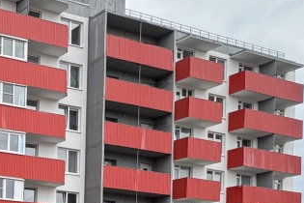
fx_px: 490
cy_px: 293
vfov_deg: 20.4
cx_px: -173
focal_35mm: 58
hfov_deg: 24.8
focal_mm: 2.22
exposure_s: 1/179
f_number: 2.2
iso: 40
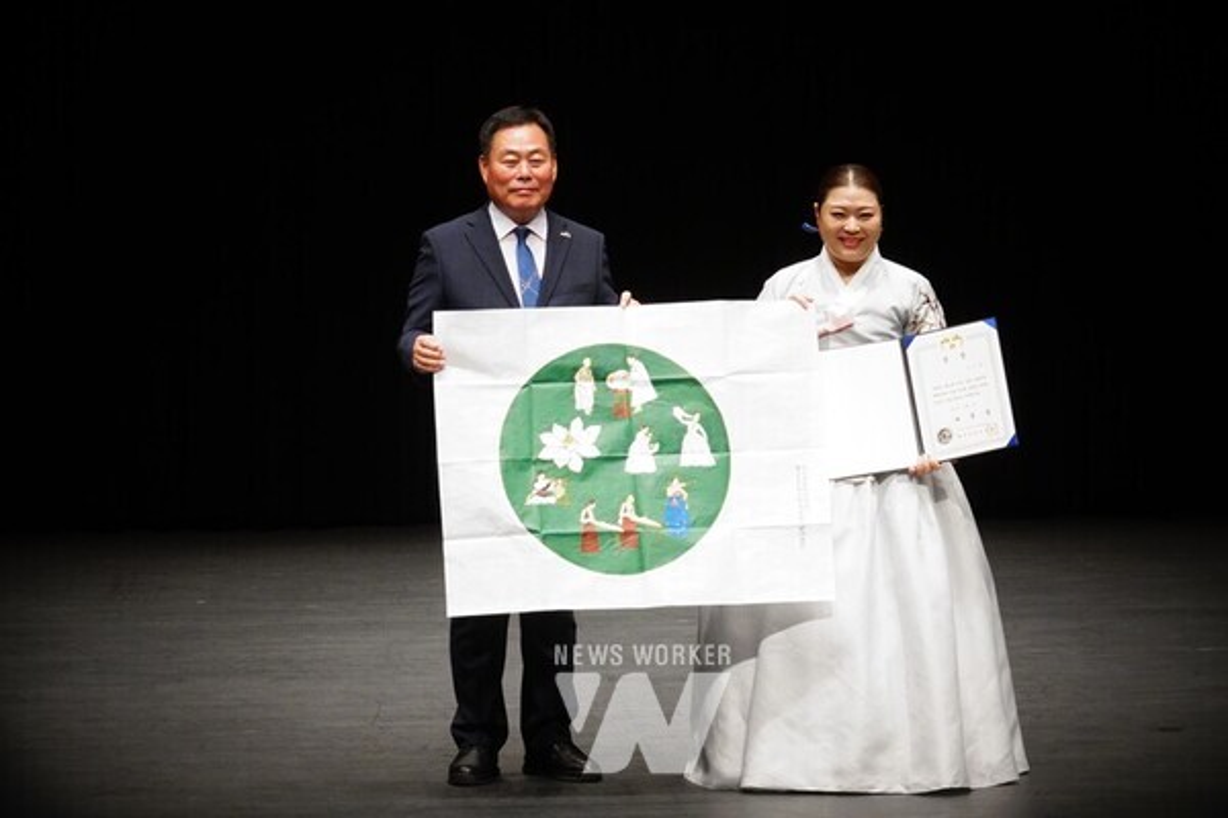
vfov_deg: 8.4
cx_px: 614
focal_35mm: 164
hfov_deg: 12.5
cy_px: 409
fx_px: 5594
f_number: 9
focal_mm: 60.29
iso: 1250
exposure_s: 1/80
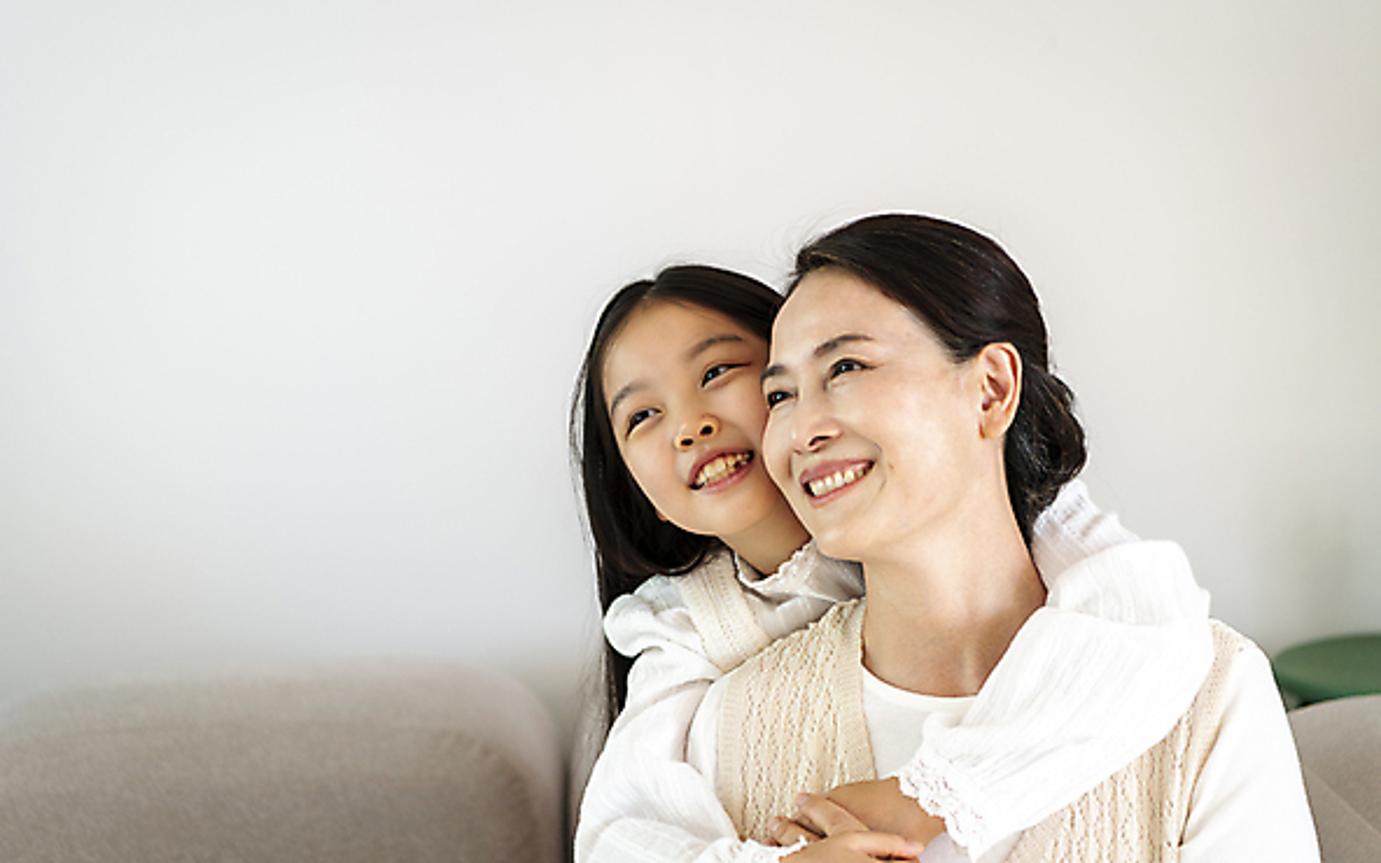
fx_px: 2409
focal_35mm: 64
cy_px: 436
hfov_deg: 32.0
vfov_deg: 20.3
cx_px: 690
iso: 200
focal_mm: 62
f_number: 2.8
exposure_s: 1/200
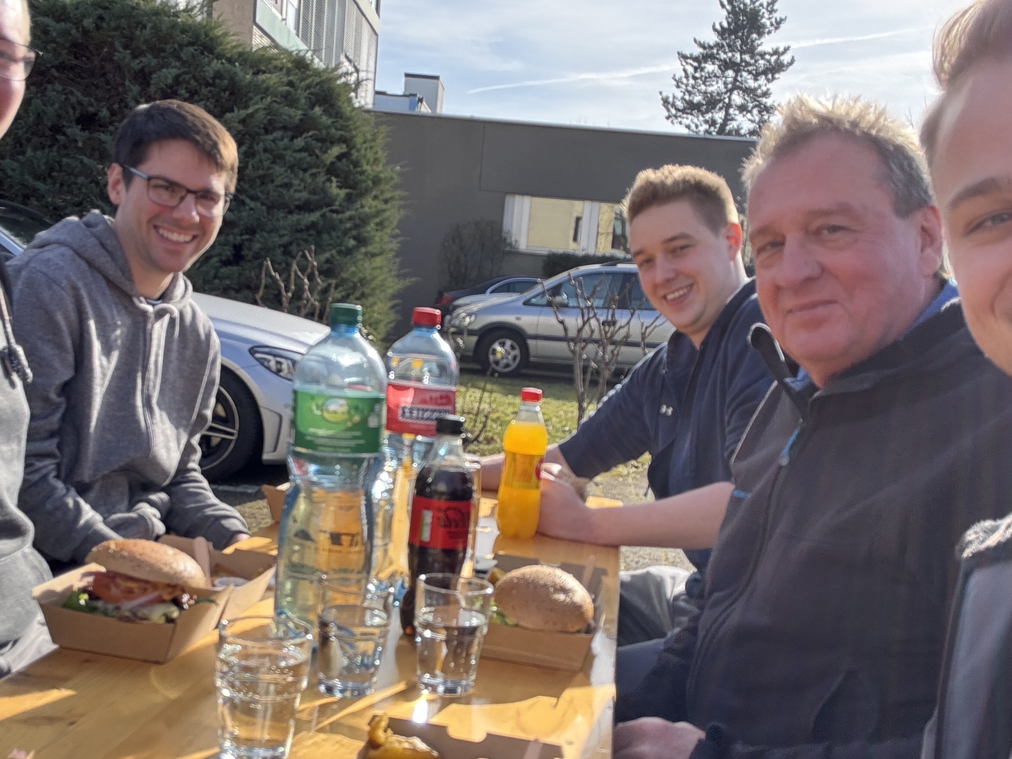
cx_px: 491
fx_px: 1140
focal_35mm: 39
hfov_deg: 47.9
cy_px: 414
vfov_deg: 36.8
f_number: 1.9
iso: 25
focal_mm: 2.69
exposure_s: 1/454
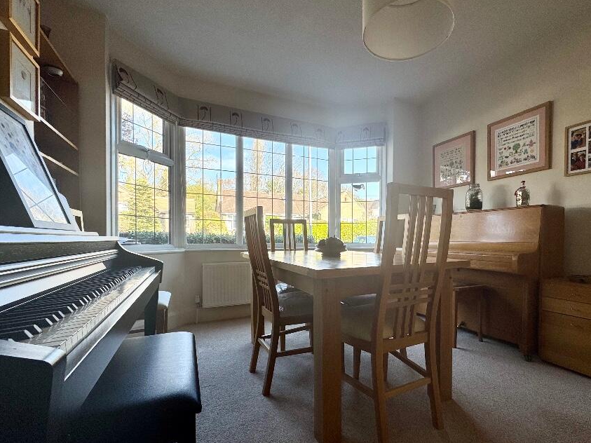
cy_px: 243
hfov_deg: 90.5
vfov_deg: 74.5
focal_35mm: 17
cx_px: 335
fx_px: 290
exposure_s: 1/202
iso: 40
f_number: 2.2
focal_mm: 2.22
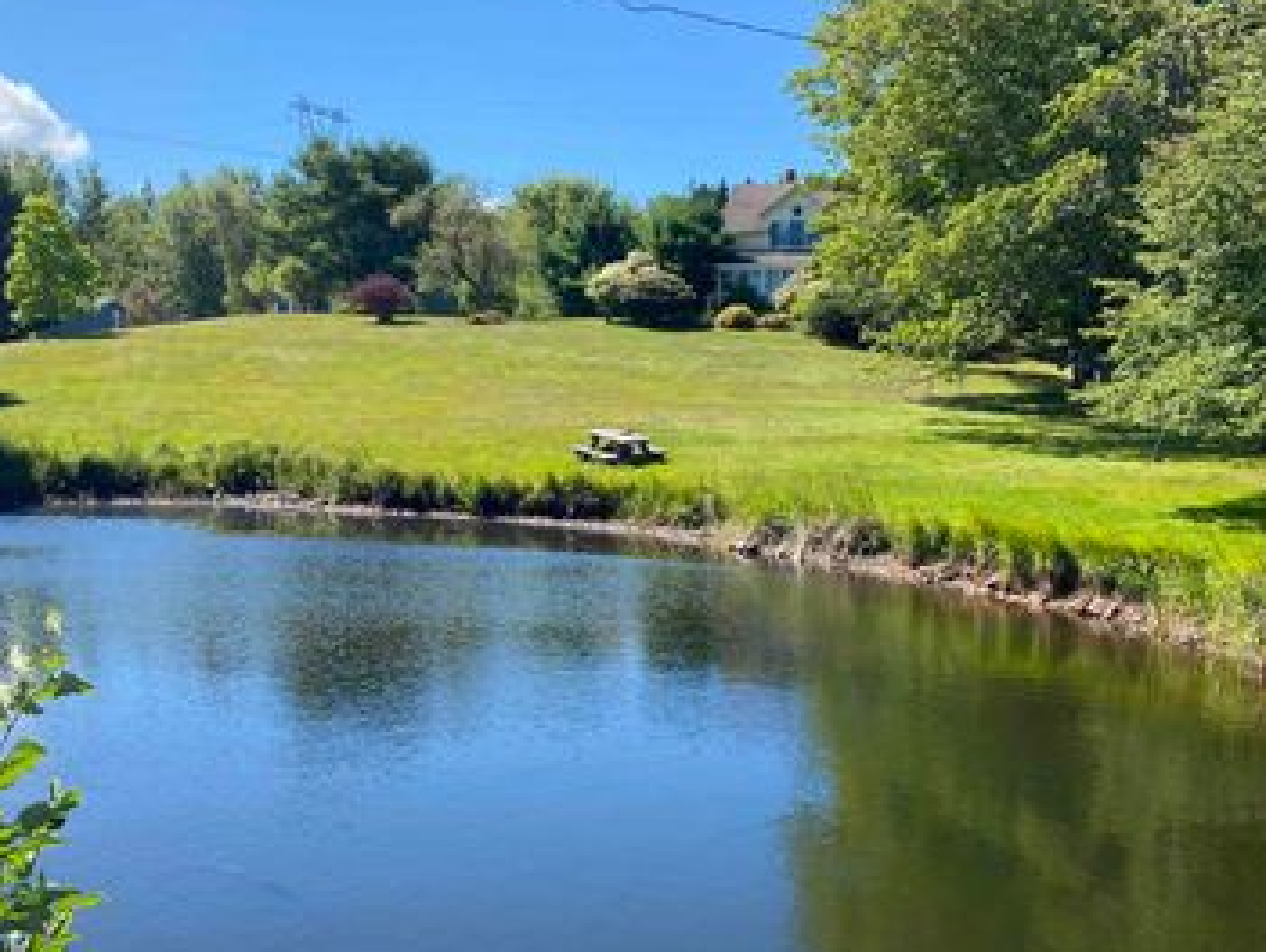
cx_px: 599
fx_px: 1355
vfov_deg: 38.7
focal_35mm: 37
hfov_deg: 50.1
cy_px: 456
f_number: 1.8
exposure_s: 1/1629
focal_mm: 4.25
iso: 32
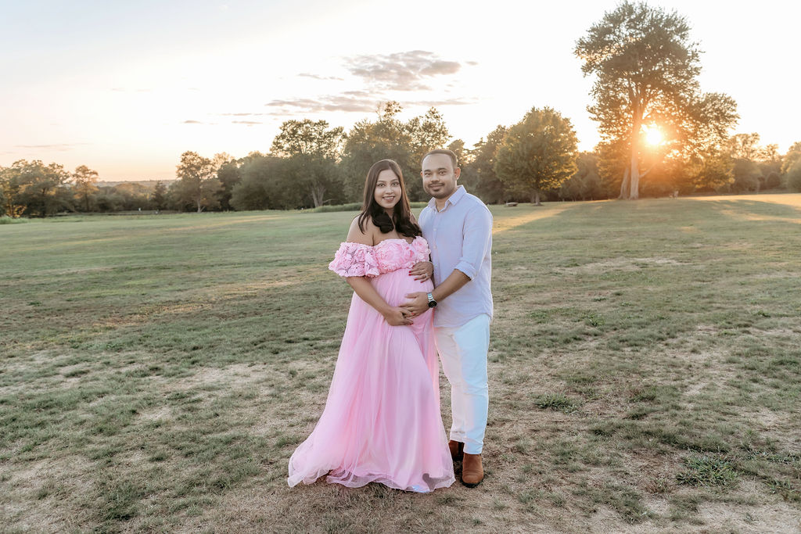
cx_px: 400
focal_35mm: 32
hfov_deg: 58.7
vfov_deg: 41.1
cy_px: 267
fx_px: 712
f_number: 4
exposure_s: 1/400
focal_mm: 32
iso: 500
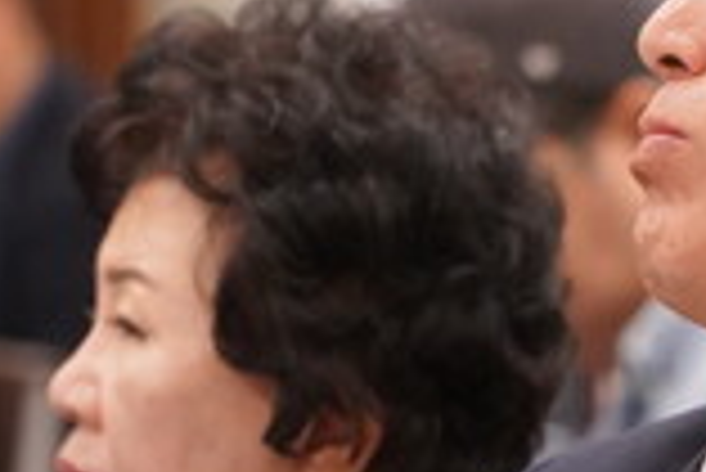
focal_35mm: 626
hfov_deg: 3.3
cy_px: 461
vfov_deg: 2.2
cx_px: 962
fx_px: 12288
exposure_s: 1/200
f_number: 4
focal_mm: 164
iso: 8000
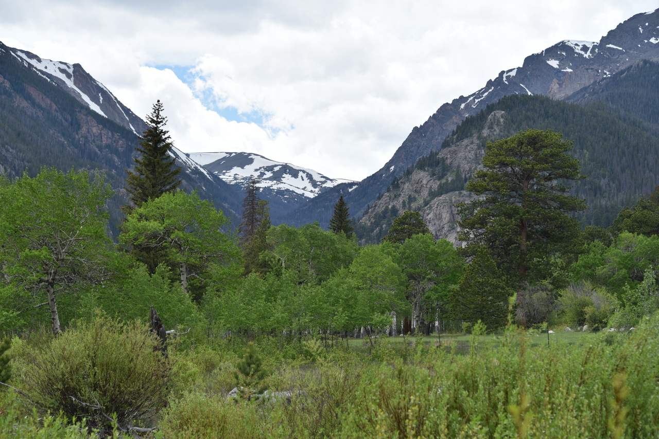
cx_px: 330
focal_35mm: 98
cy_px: 220
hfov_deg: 20.8
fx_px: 1794
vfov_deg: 14.0
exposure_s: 1/250
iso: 100
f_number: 8
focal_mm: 98
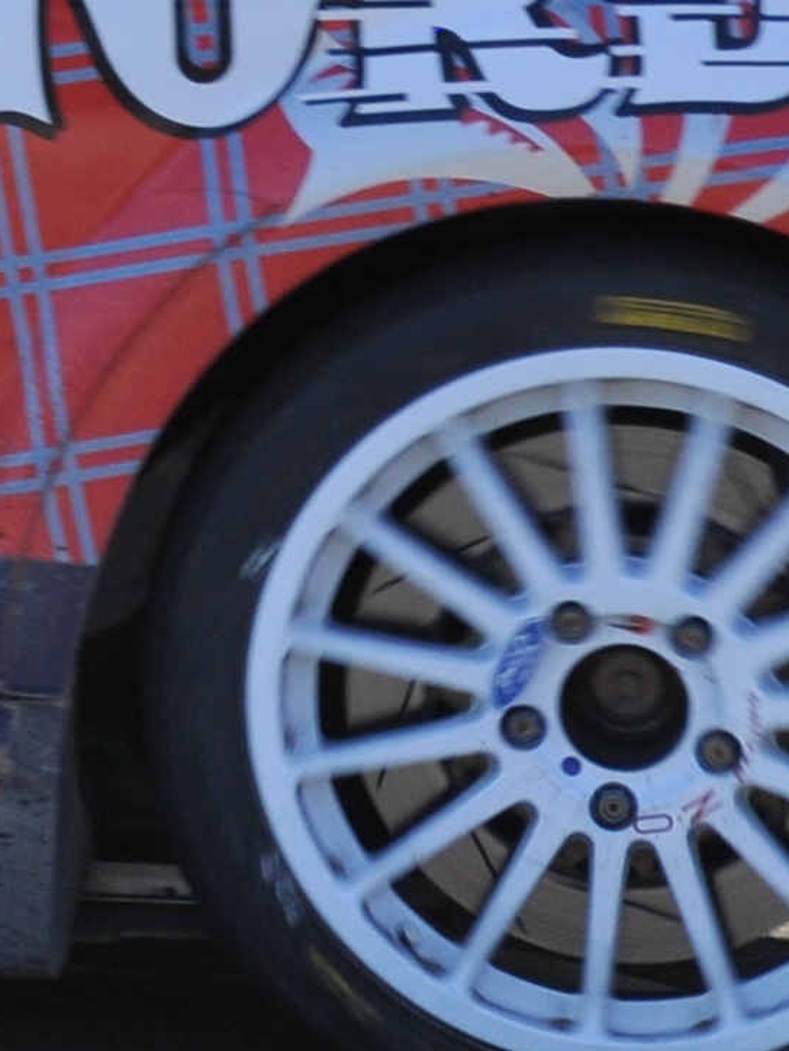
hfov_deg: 2.3
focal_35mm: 639
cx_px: -1910
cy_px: -255
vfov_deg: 3.1
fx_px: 19409
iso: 280
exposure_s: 1/500
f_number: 5.6
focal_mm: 75
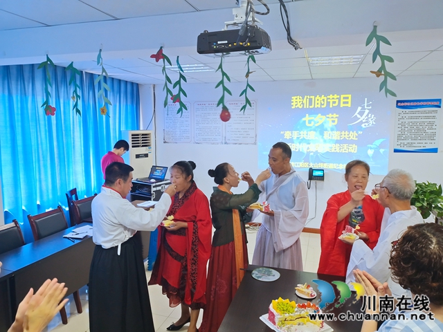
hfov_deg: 76.4
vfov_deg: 61.1
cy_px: 166
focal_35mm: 22
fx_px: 282
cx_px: 222
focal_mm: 4.71
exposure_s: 1/33
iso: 274
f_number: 1.79
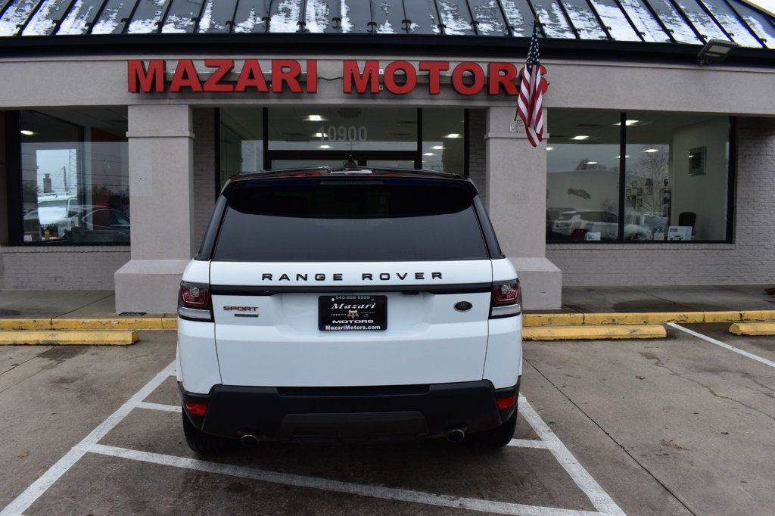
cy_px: 258
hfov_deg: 67.4
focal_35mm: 27
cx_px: 388
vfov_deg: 47.9
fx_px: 581
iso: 400
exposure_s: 1/125
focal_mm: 18
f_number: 9
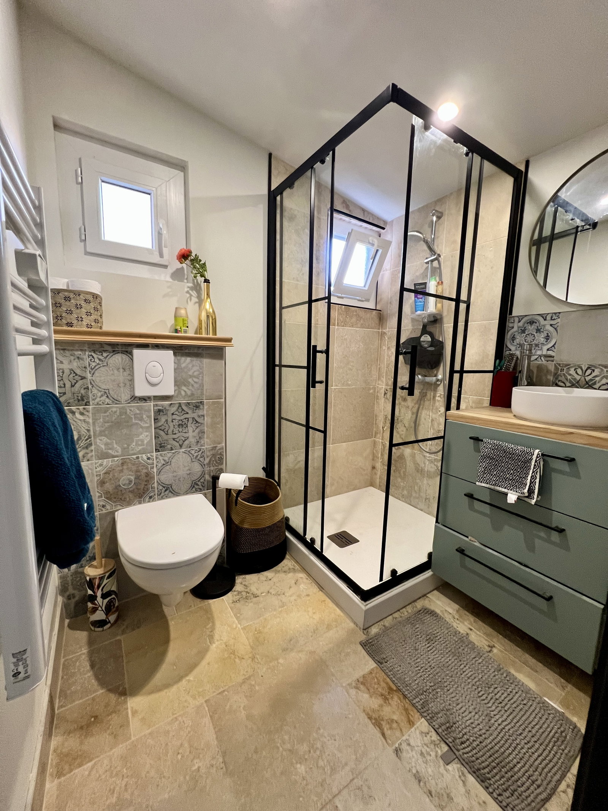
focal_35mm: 13
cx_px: 304
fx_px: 304
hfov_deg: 89.9
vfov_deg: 106.2
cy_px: 406
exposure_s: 1/50
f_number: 1.8
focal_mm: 1.57
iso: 250
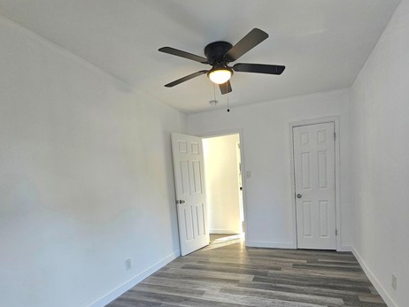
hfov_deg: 87.7
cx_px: 215
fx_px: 213
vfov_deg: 69.6
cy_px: 204
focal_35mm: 18
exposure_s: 1/60.2
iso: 160
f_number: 2.2
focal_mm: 2.2
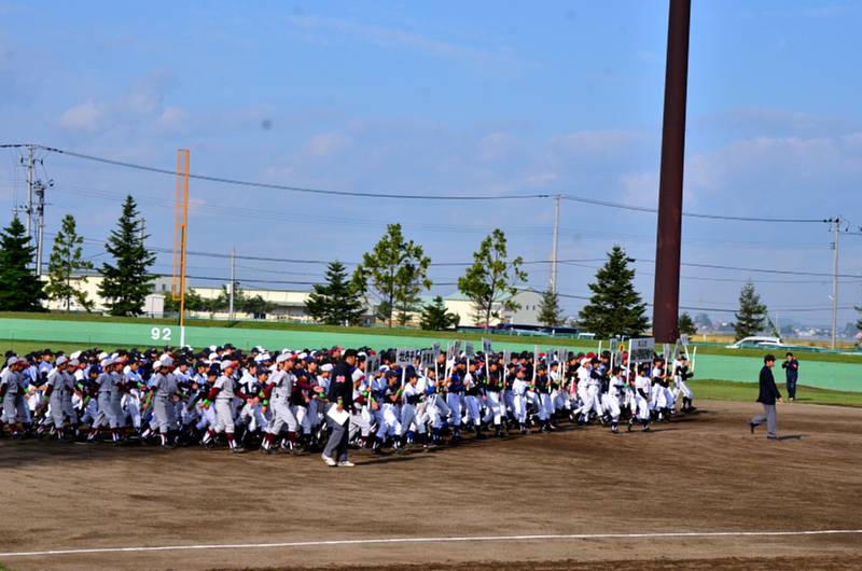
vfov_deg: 14.6
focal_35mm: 93
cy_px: 286
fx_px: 2222
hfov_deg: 22.0
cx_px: 431
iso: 800
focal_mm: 62
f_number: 10
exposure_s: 1/2000
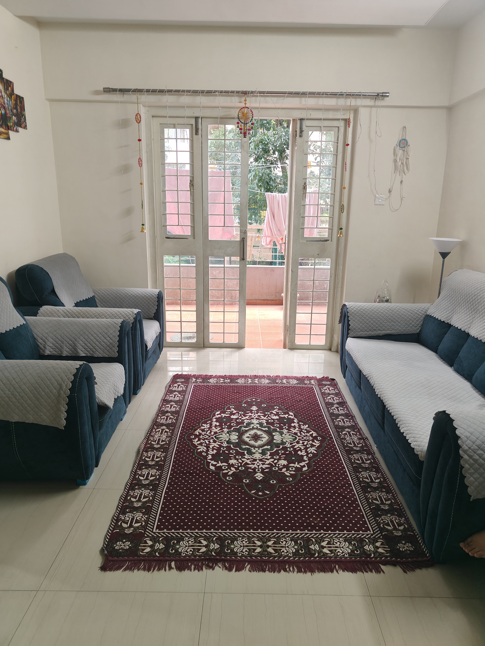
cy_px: 323
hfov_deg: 56.8
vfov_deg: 71.6
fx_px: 448
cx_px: 242
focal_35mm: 24
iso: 500
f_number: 1.8
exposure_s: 1/50
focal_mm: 5.59
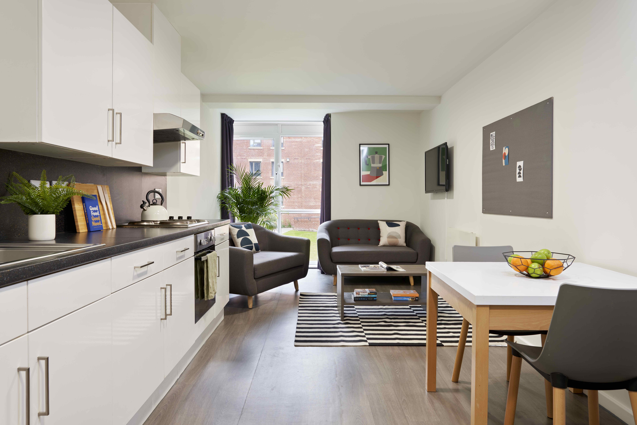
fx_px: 425
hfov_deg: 73.7
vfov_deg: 53.1
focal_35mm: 24
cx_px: 318
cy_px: 212
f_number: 10
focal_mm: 24
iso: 50
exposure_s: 1/3
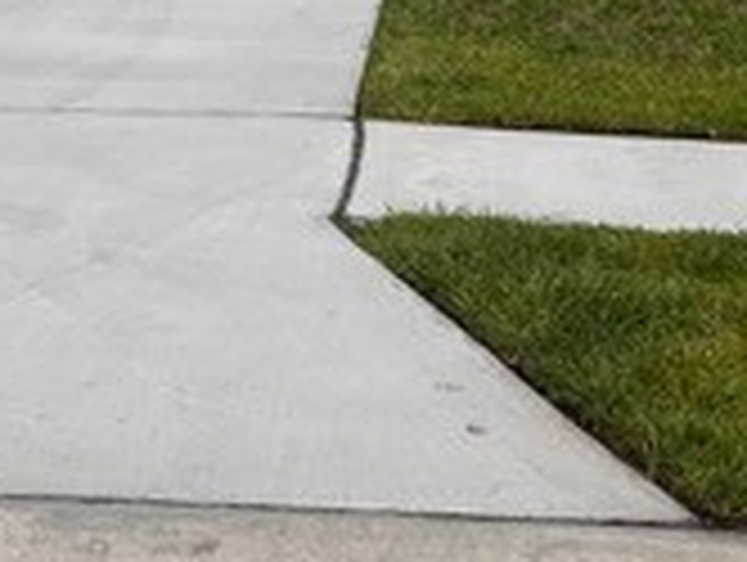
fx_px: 2161
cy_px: -265
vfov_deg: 14.0
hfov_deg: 19.6
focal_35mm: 100
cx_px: 333
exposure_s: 1/7463
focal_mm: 5.7
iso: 50
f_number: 1.5
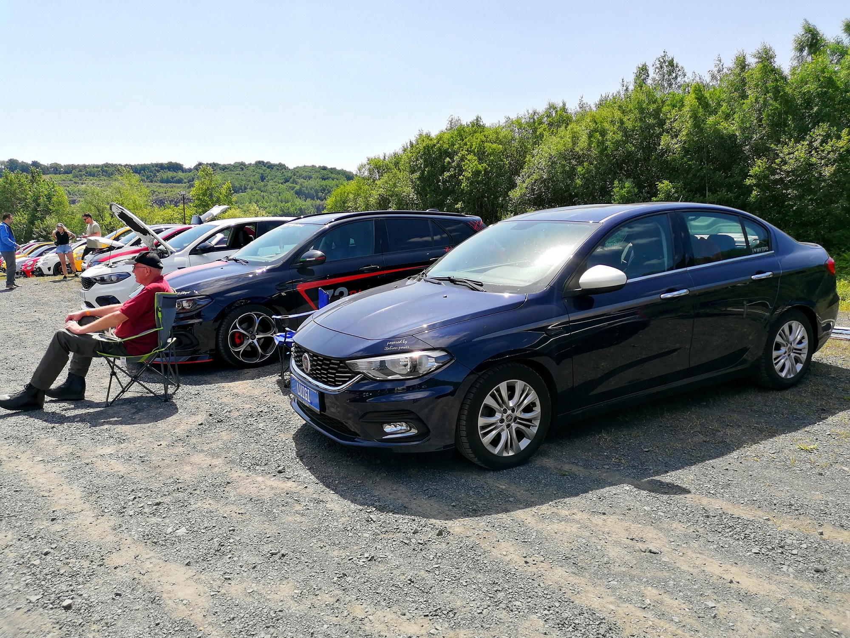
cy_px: 319
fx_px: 663
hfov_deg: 65.3
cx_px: 425
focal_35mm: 27
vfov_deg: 51.4
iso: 50
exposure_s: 1/1637
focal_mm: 4.75
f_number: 1.8
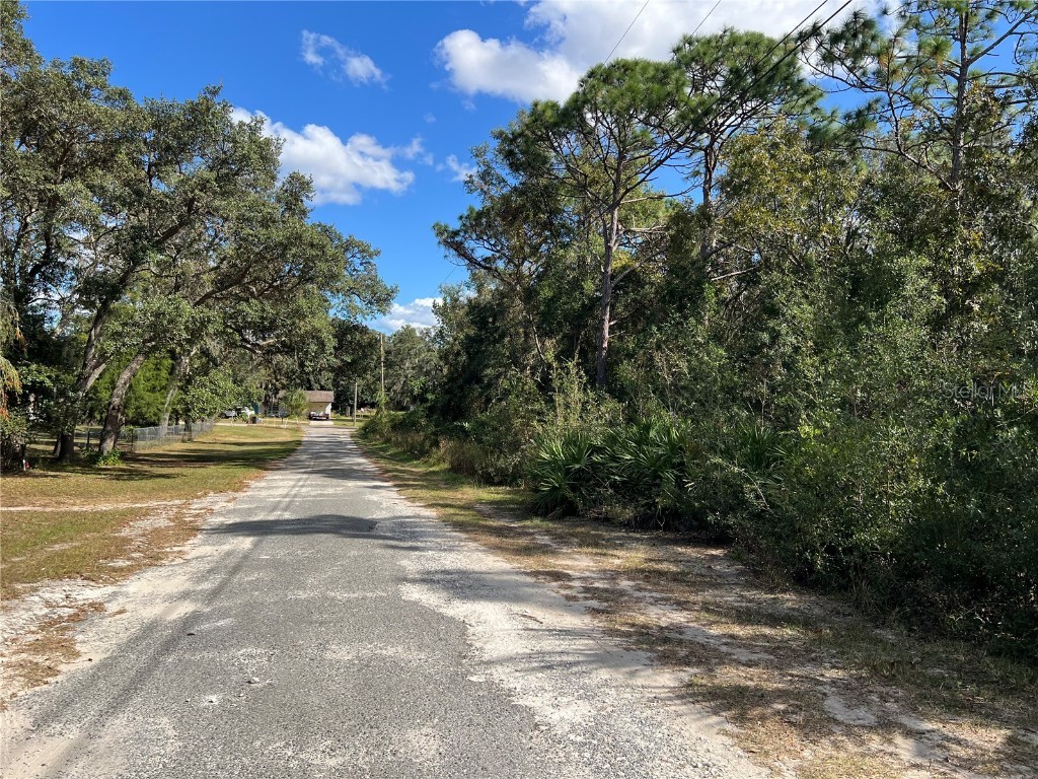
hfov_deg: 67.3
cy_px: 390
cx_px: 519
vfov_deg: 53.1
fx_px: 780
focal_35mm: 26
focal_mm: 5.7
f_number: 1.5
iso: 50
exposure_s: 1/2994
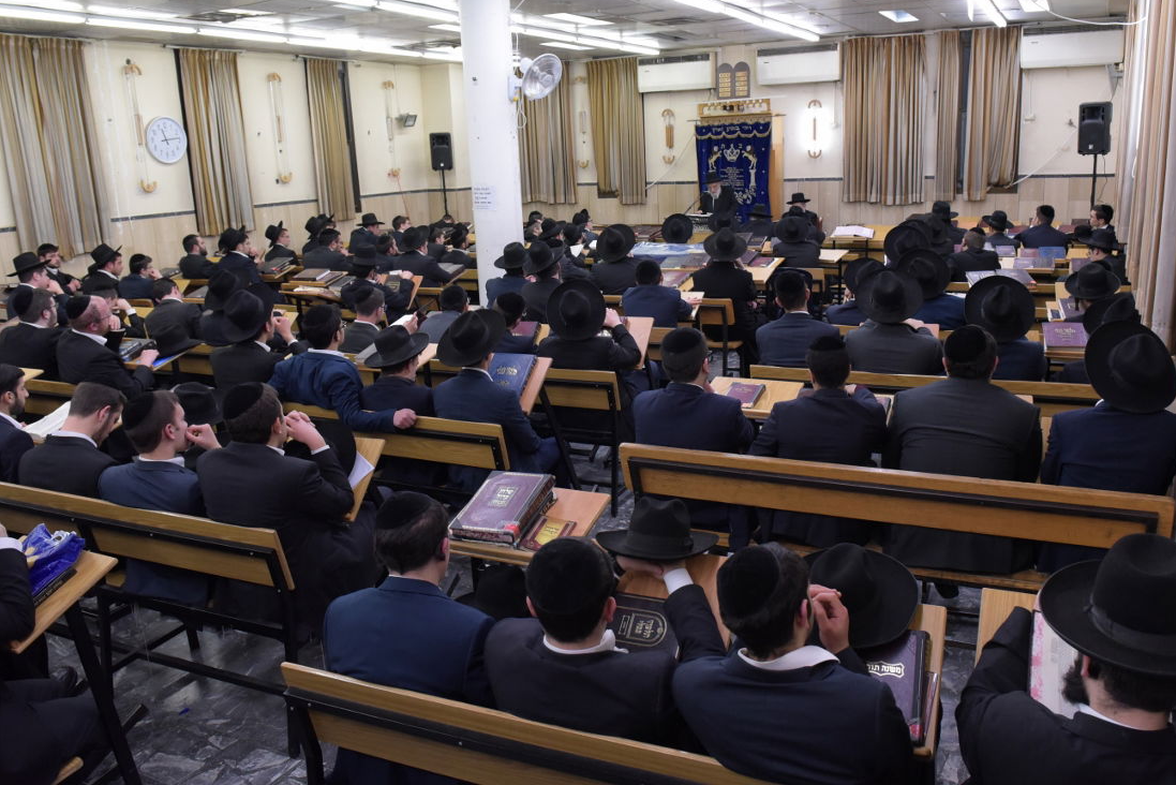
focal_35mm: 28
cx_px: 634
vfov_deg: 46.4
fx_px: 915
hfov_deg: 65.4
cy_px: 368
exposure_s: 1/160
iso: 3200
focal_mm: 24
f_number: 6.3
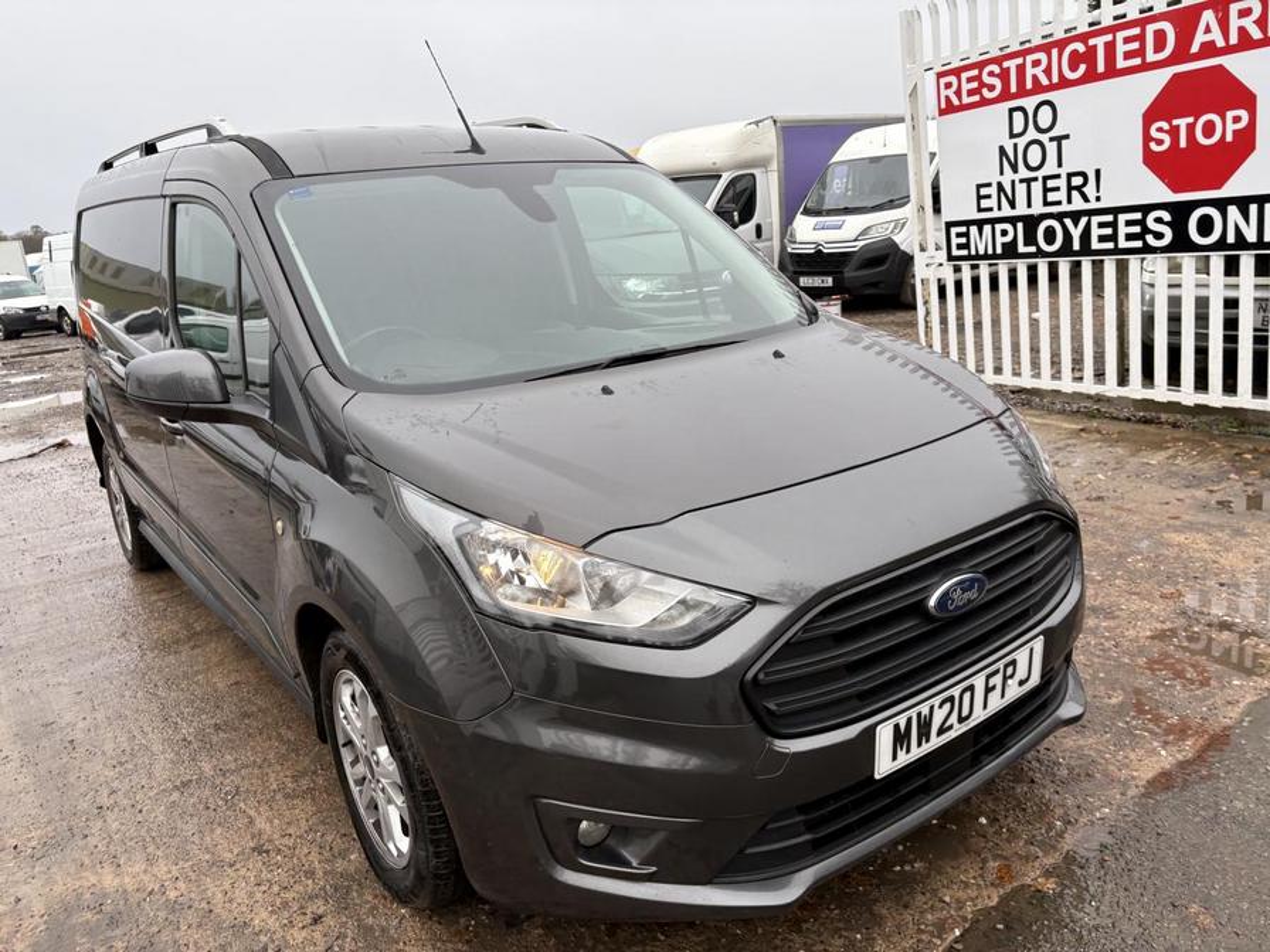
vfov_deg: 53.1
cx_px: 635
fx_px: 954
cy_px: 476
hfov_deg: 67.3
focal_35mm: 26
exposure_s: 1/149
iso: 32
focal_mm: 5.96
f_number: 1.6
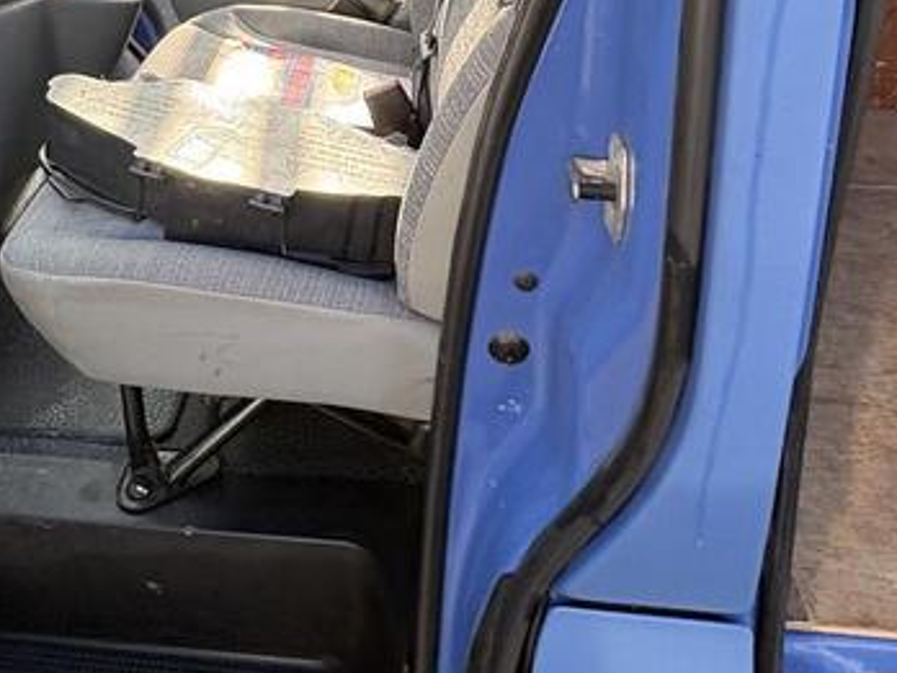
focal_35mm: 36
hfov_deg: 50.2
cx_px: 281
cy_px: 13
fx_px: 933
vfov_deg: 36.1
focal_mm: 2.22
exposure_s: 1/144
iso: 50
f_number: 2.2
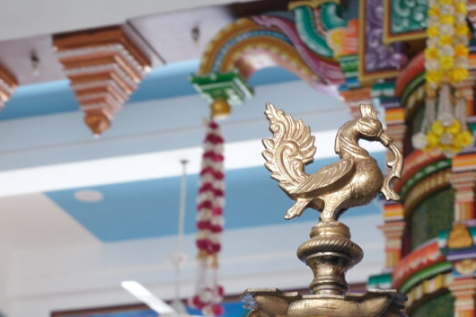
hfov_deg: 14.1
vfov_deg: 9.4
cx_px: 148
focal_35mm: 145
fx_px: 1917
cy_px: 259
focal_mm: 50
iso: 800
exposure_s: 1/4.5
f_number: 4.8
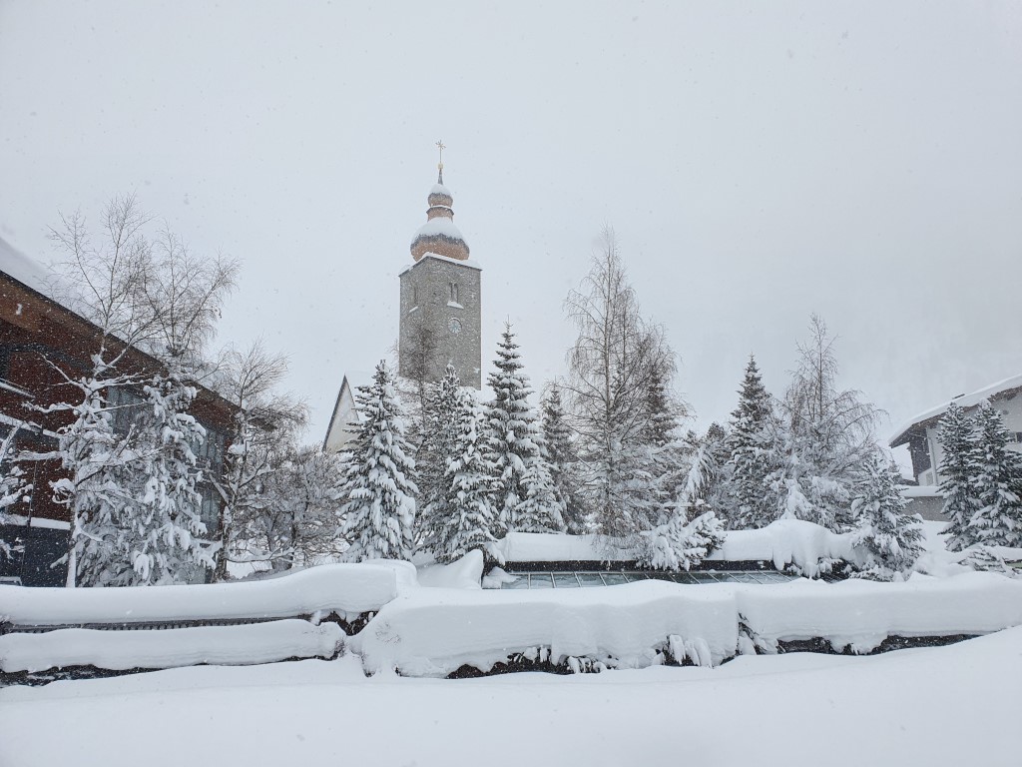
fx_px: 768
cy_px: 384
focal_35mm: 26
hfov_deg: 67.3
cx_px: 511
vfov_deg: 53.1
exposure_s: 1/996
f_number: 2.4
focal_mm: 4.32
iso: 50
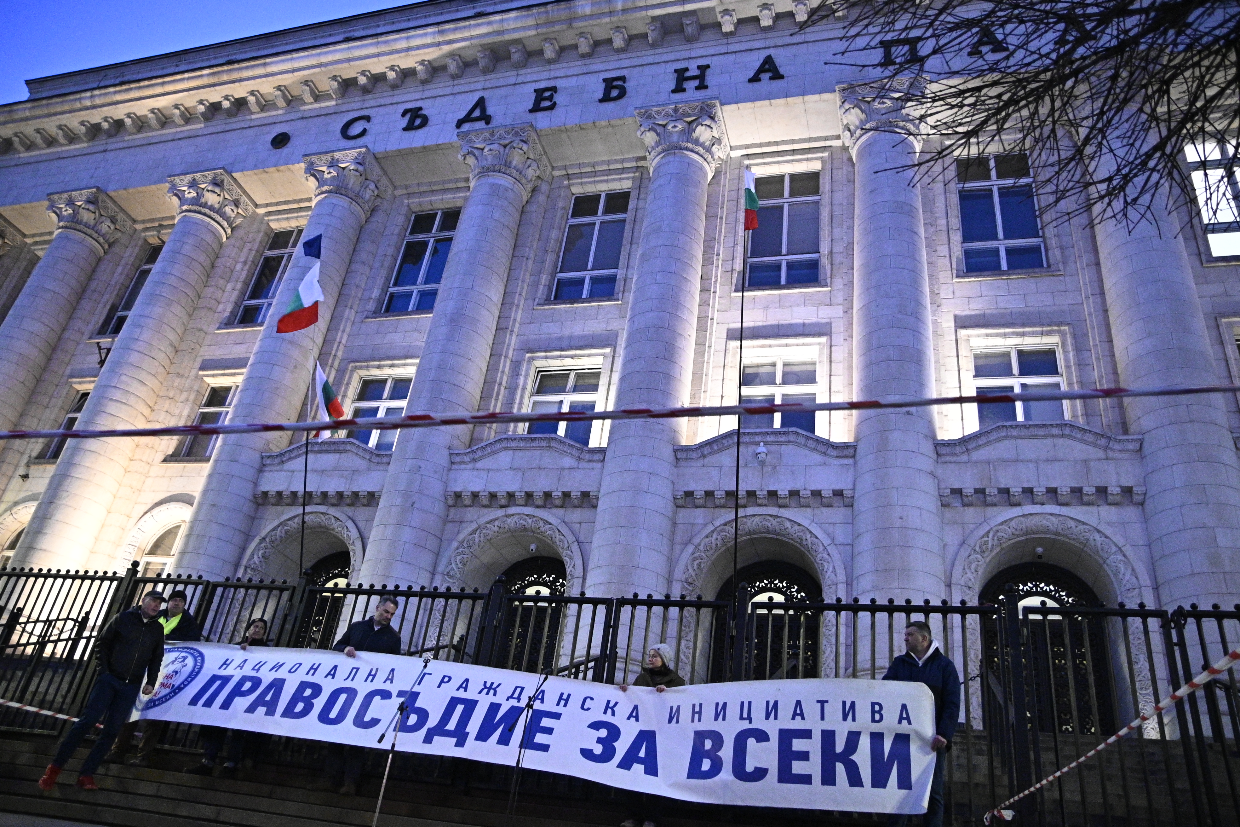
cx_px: 620
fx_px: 861
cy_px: 414
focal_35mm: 25
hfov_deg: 71.5
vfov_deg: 51.3
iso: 8000
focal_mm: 17
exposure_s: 1/100
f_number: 3.2
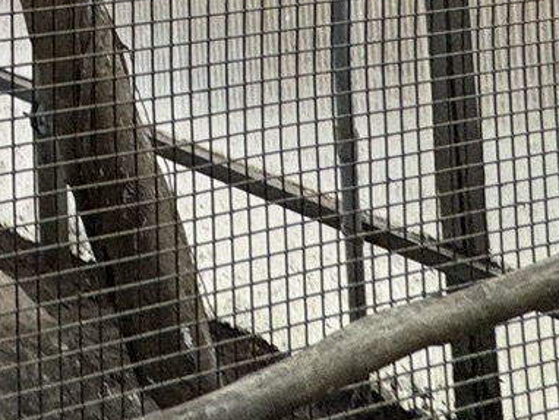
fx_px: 1212
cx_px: -449
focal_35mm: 75
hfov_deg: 19.4
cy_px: -560
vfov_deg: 14.2
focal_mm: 2.22
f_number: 2.2
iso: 100
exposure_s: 1/99
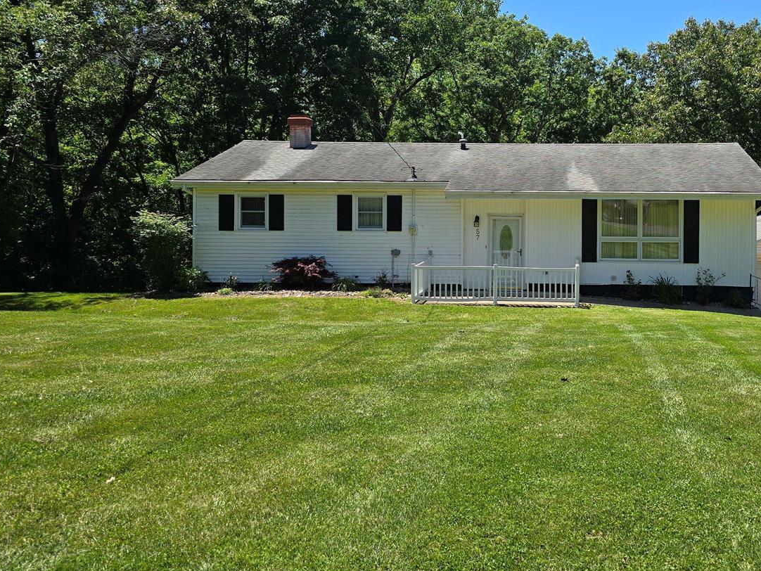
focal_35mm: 34
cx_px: 541
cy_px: 214
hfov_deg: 52.3
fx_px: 748
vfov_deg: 41.5
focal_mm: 6.3
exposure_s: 1/650
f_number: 1.7
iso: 12
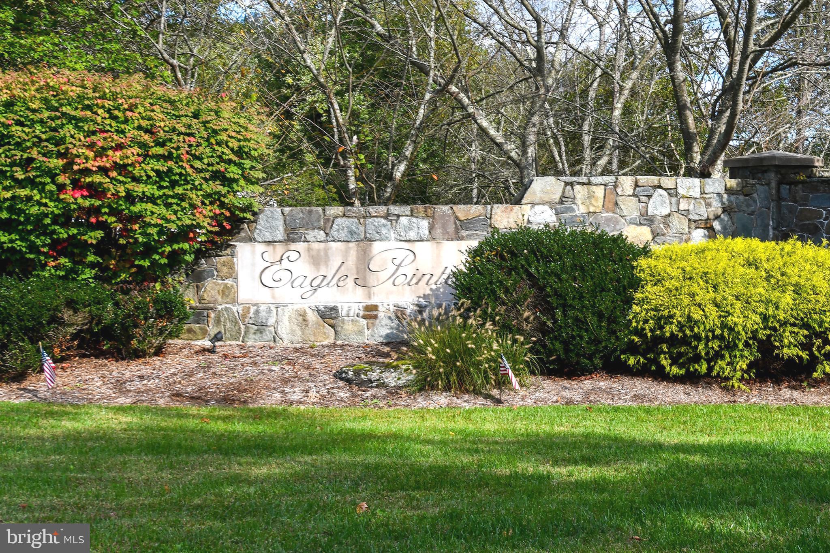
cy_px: 276
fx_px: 830
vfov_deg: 36.9
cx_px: 415
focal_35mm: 36
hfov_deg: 53.1
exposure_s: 1/250
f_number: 8
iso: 140
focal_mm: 24
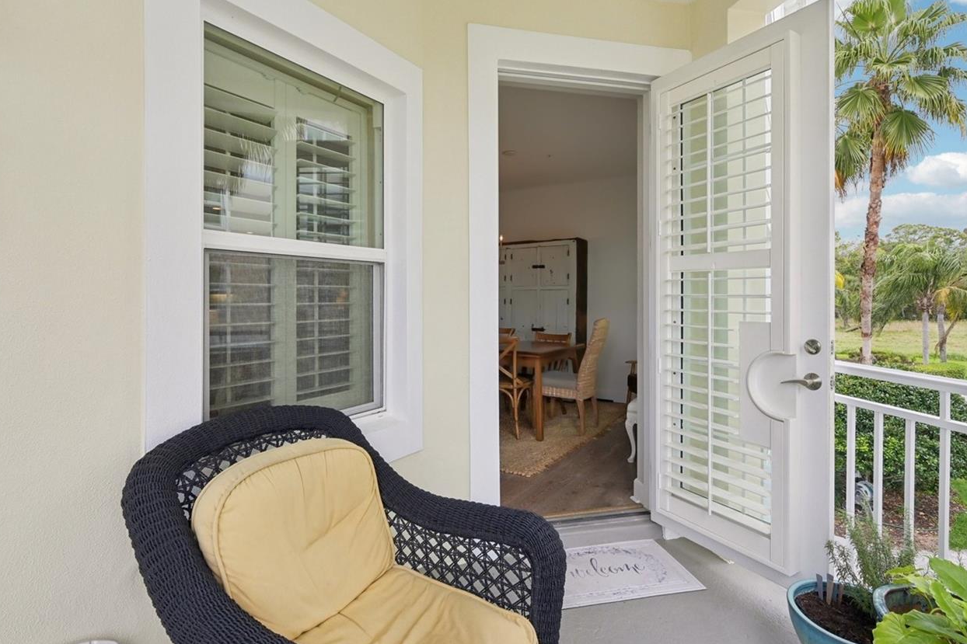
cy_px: 289
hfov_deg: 90.0
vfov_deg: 67.2
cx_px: 487
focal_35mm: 18
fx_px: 483
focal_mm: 14
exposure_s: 1/400
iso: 400
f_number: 8
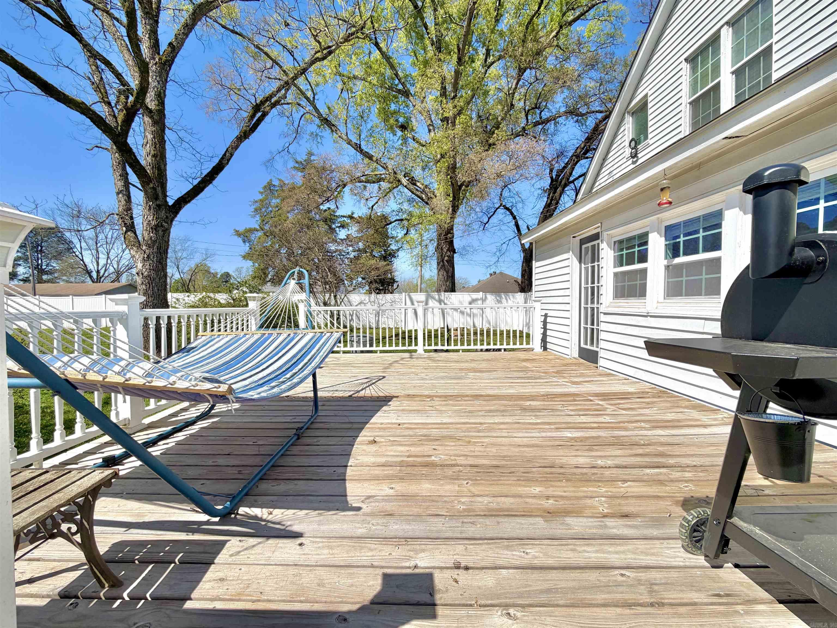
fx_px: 339
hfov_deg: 102.1
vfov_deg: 85.7
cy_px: 314
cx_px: 418
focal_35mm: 14
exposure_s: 1/1312
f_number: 2.2
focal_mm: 2.22
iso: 20
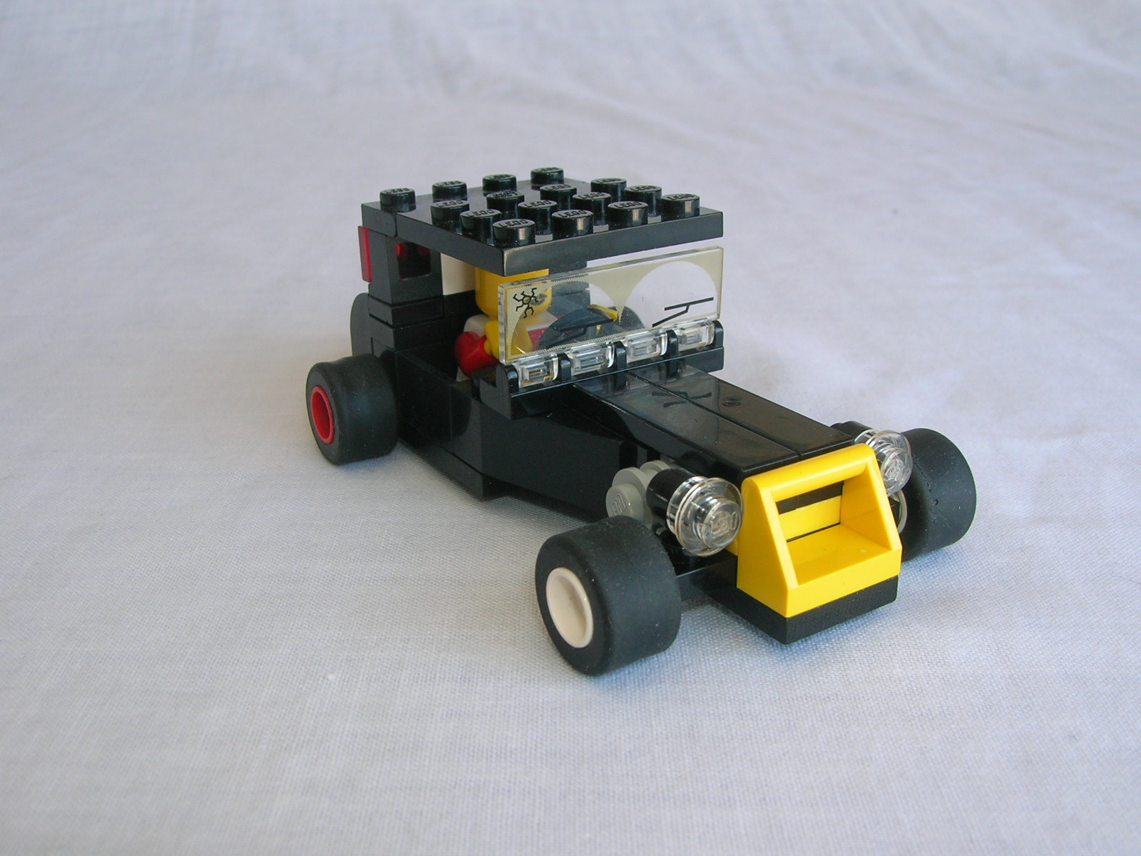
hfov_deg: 51.4
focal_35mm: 36
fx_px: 1187
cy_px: 428
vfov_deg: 39.7
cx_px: 570
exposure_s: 1/25.7
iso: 50
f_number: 4.9
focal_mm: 6
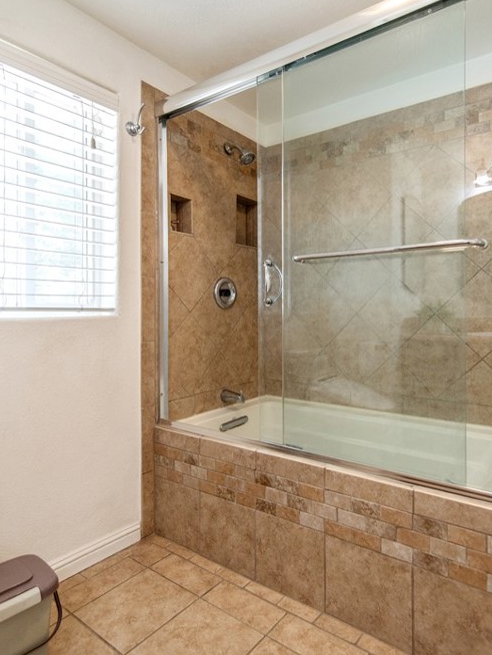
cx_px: 290
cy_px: 317
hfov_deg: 63.0
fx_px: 398
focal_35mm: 21
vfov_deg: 79.0
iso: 400
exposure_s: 1/200
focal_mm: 14
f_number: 2.8
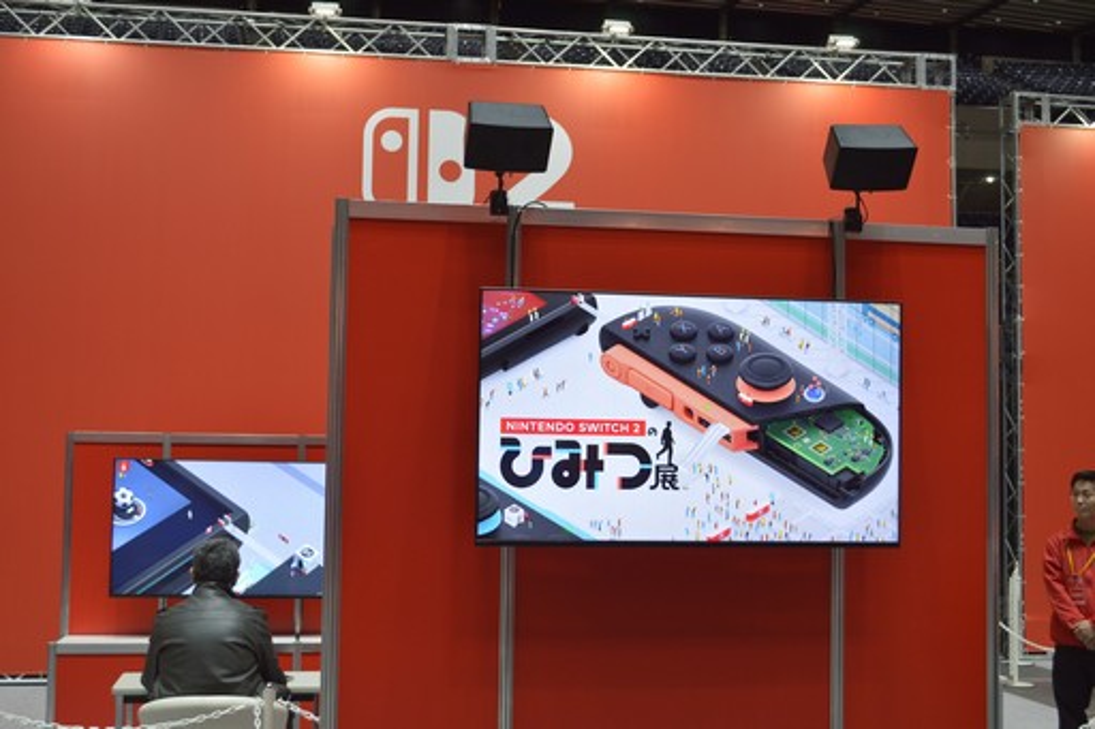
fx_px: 1459
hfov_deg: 41.1
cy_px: 364
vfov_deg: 28.1
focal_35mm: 48
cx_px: 548
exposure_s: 1/100
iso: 400
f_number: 5
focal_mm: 32
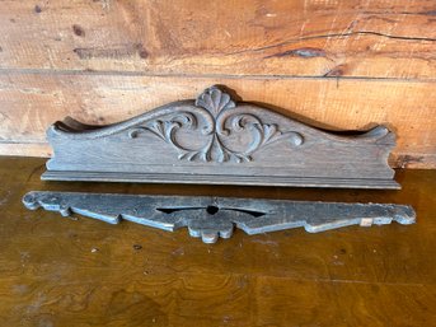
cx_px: 218
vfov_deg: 53.0
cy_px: 164
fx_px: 327
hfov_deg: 67.3
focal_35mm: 26
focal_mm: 5.7
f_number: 1.5
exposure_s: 1/65
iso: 125
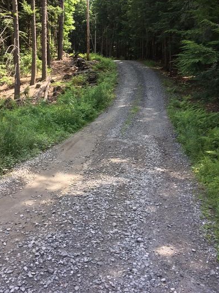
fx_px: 312
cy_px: 108
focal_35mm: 37
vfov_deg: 49.6
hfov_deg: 38.5
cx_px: 89
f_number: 2.2
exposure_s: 1/120
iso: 25
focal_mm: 4.15
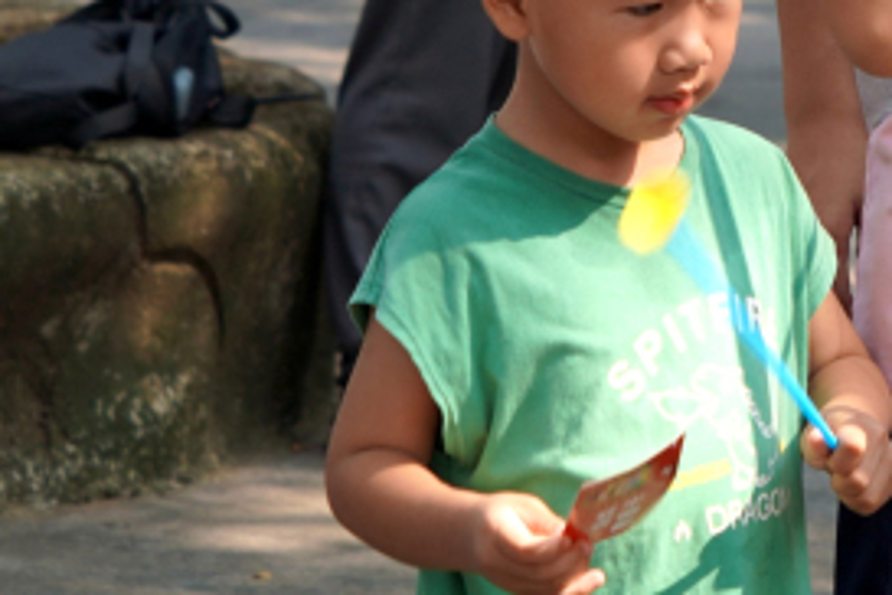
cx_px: 951
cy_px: -280
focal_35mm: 331
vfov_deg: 4.1
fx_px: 8201
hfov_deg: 6.2
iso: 125
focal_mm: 82
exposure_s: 1/160
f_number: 5.6
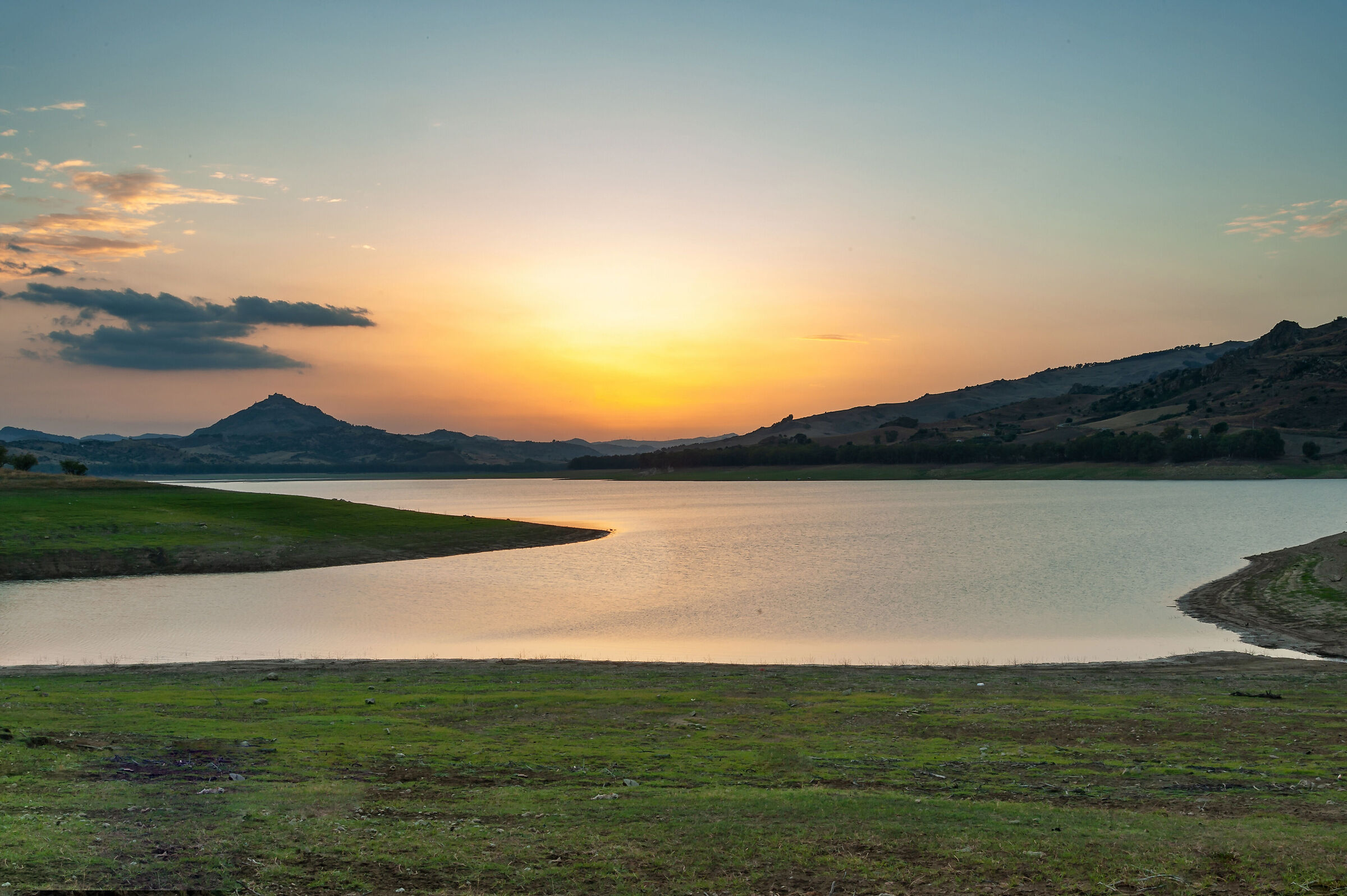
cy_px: 448
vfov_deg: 41.1
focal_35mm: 32
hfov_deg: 58.7
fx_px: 1197
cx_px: 674
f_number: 22
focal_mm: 32
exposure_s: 1/4
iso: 100
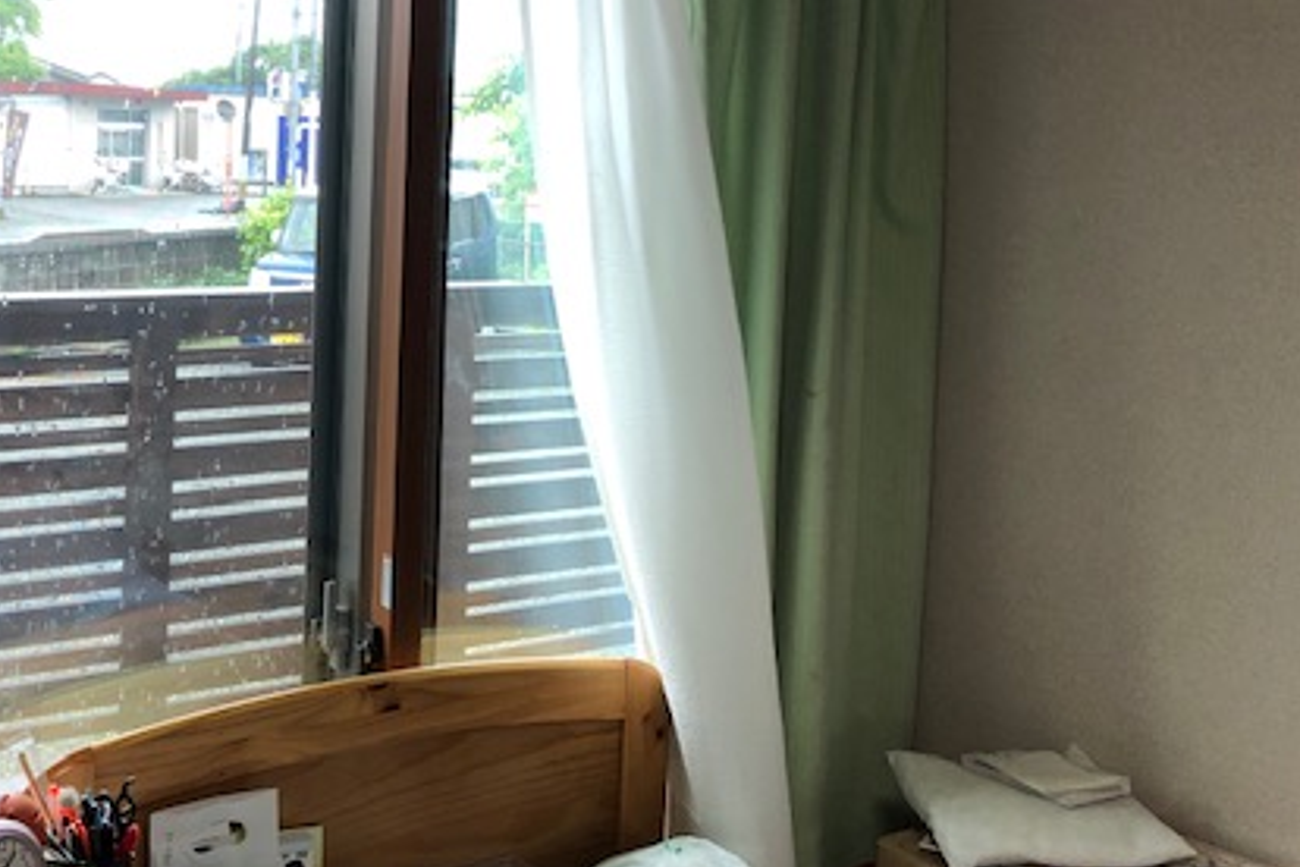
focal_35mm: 45
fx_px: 1625
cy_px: 248
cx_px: 323
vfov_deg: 29.5
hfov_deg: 42.3
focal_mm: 3.99
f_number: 1.8
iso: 32
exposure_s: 1/78
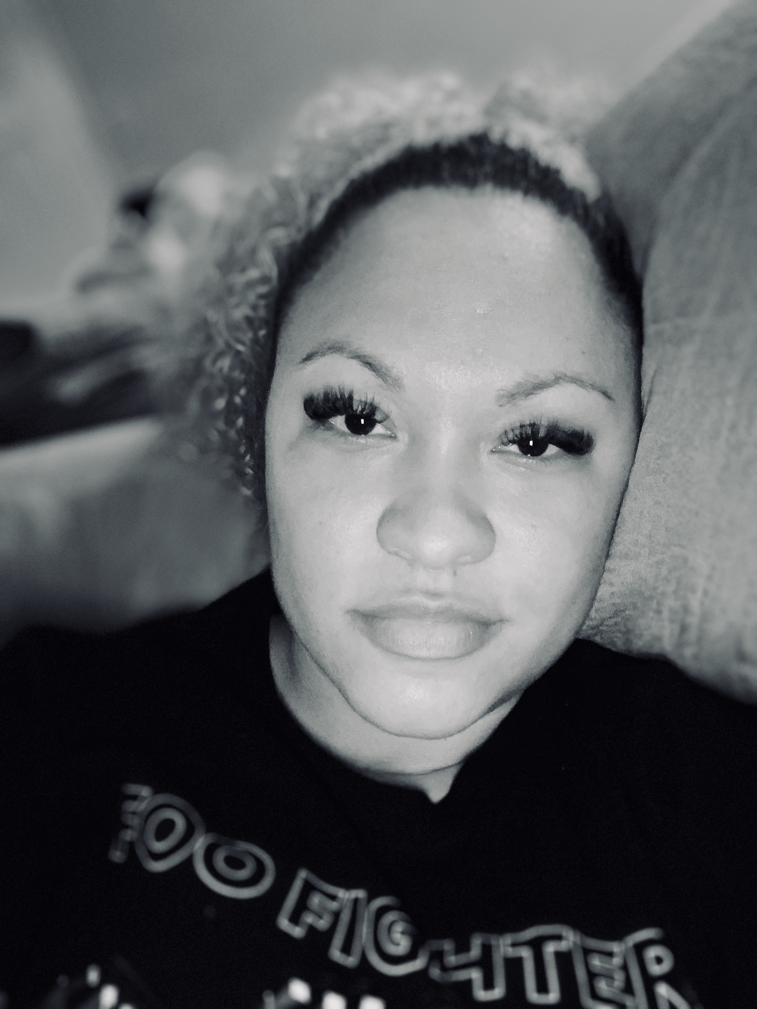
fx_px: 933
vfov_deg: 56.8
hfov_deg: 44.2
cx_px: 378
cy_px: 504
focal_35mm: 32
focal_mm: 2.87
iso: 200
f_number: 2.2
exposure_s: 1/16
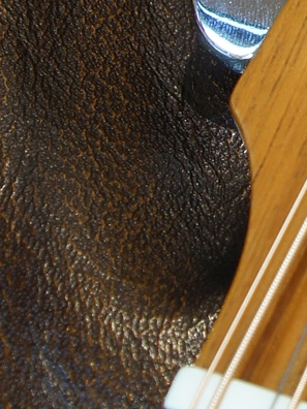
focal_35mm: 458
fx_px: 5413
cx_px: 684
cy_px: -265
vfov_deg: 4.3
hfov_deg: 3.2
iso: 100
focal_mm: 55
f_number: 7.1
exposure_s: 1/8
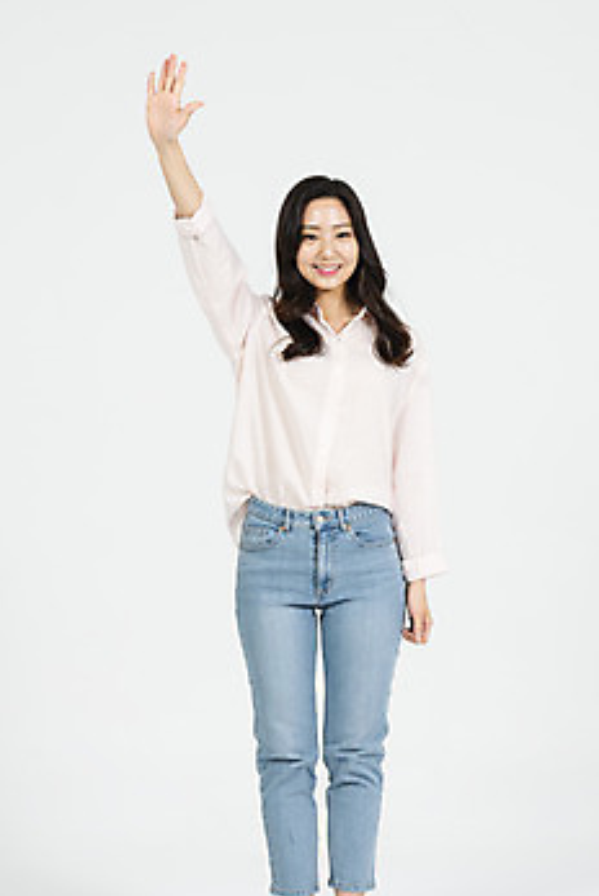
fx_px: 2640
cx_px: 324
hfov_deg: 12.9
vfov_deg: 19.3
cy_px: 506
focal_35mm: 106
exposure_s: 1/125
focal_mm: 92
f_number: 14
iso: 100
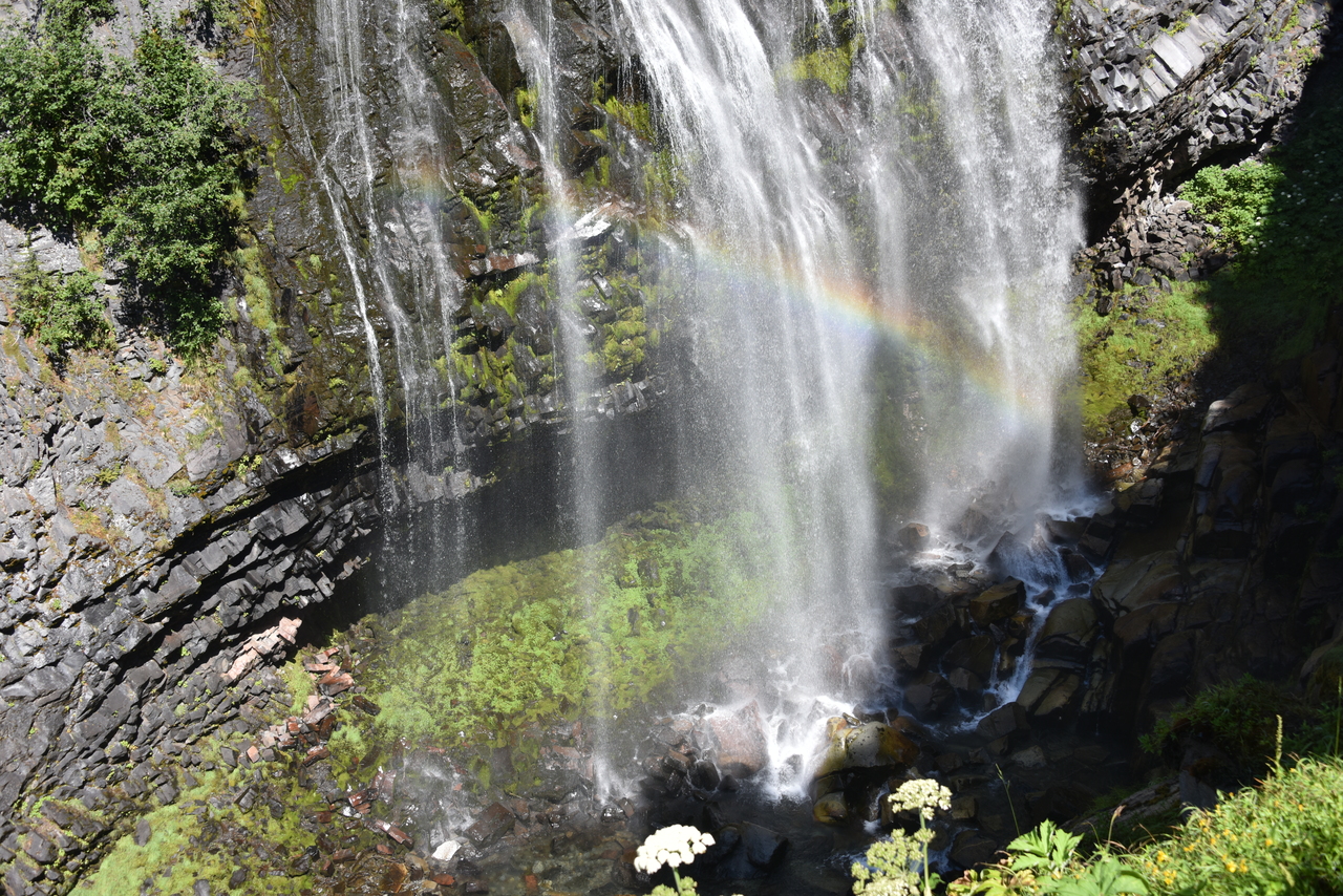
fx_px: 1492
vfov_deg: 33.4
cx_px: 672
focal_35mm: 40
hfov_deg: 48.4
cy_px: 448
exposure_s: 1/250
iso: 100
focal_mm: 40
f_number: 8
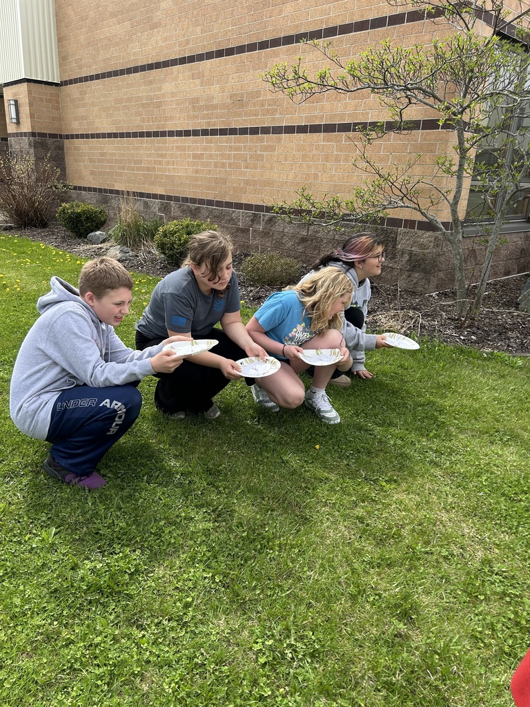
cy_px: 354
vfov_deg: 67.3
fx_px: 531
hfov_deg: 53.1
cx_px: 265
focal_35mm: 26
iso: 50
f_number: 1.5
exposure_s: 1/2045
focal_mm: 5.7
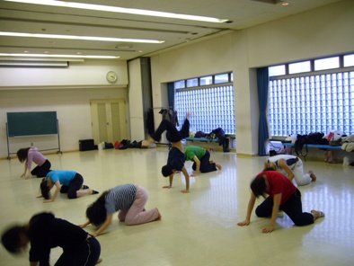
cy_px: 133
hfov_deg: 52.6
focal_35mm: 35
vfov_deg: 40.7
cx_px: 177
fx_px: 358
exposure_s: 1/25
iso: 100
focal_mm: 5.8
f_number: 2.8
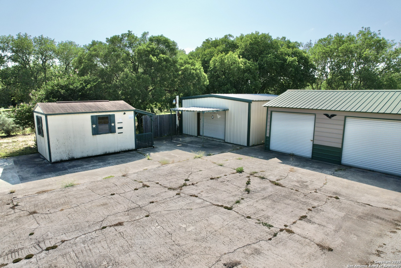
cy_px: 134
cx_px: 200
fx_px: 245
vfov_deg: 57.2
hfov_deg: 78.6
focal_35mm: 22
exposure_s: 1/3000
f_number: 2.8
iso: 110
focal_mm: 8.38
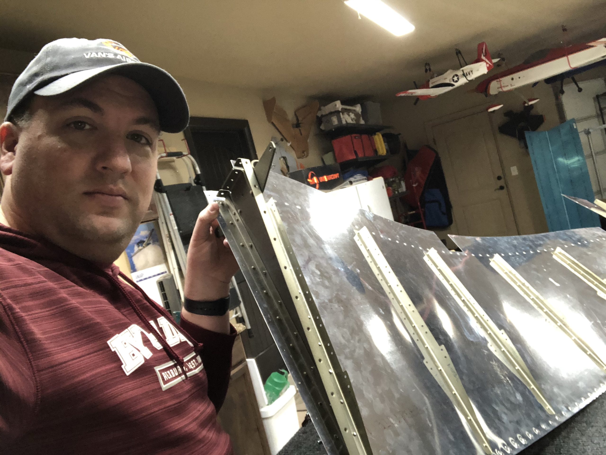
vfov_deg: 44.2
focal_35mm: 32
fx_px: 561
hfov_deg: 56.8
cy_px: 228
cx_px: 303
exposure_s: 1/60
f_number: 2.2
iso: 250
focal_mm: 2.87
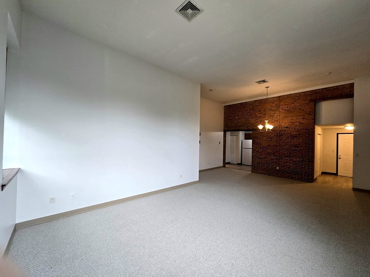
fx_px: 139
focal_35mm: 13
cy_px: 138
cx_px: 185
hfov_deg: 106.2
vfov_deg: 89.9
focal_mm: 2.2
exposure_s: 1/60.2
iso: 160
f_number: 2.2
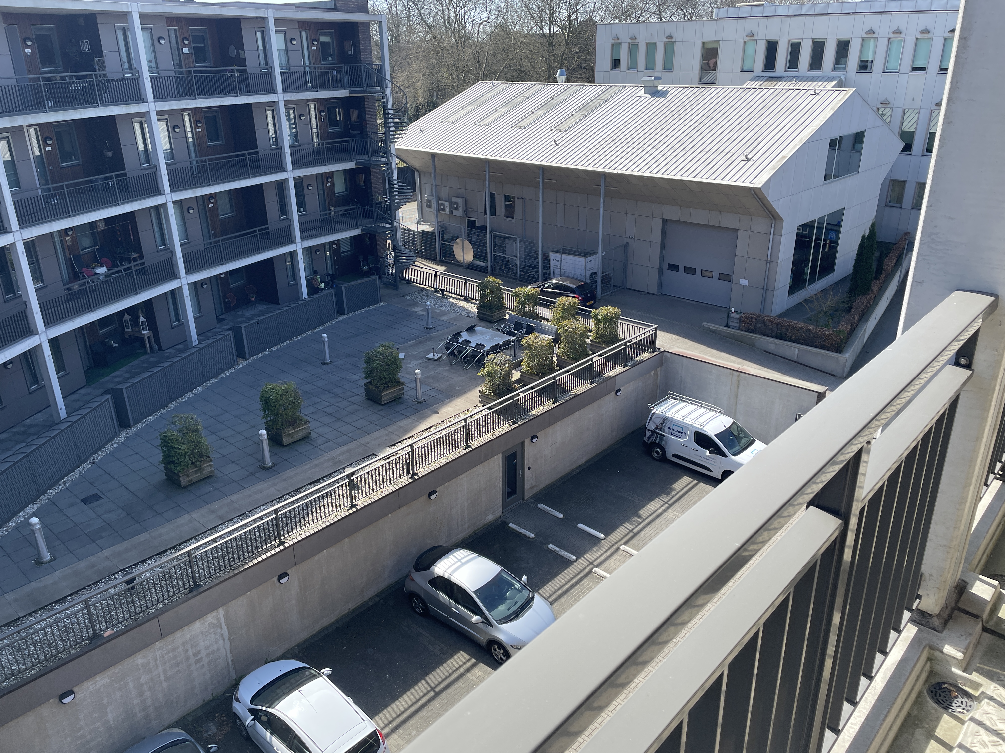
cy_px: 376
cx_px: 502
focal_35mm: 26
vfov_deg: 53.1
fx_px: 755
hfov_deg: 67.3
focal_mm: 4.2
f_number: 1.6
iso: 32
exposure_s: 1/979
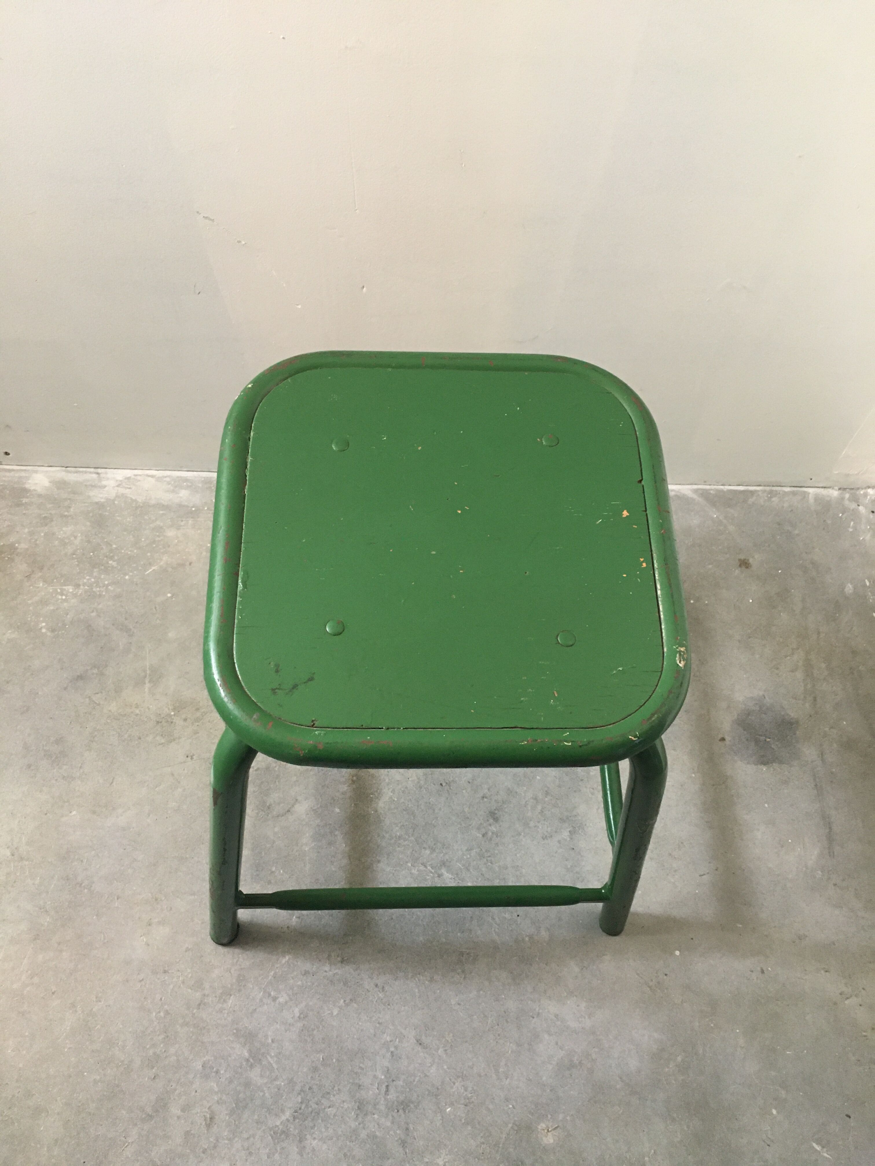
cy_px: 583
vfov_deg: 61.7
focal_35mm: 29
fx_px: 977
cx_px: 438
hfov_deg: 48.2
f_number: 2.2
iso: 200
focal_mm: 4.15
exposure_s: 1/33
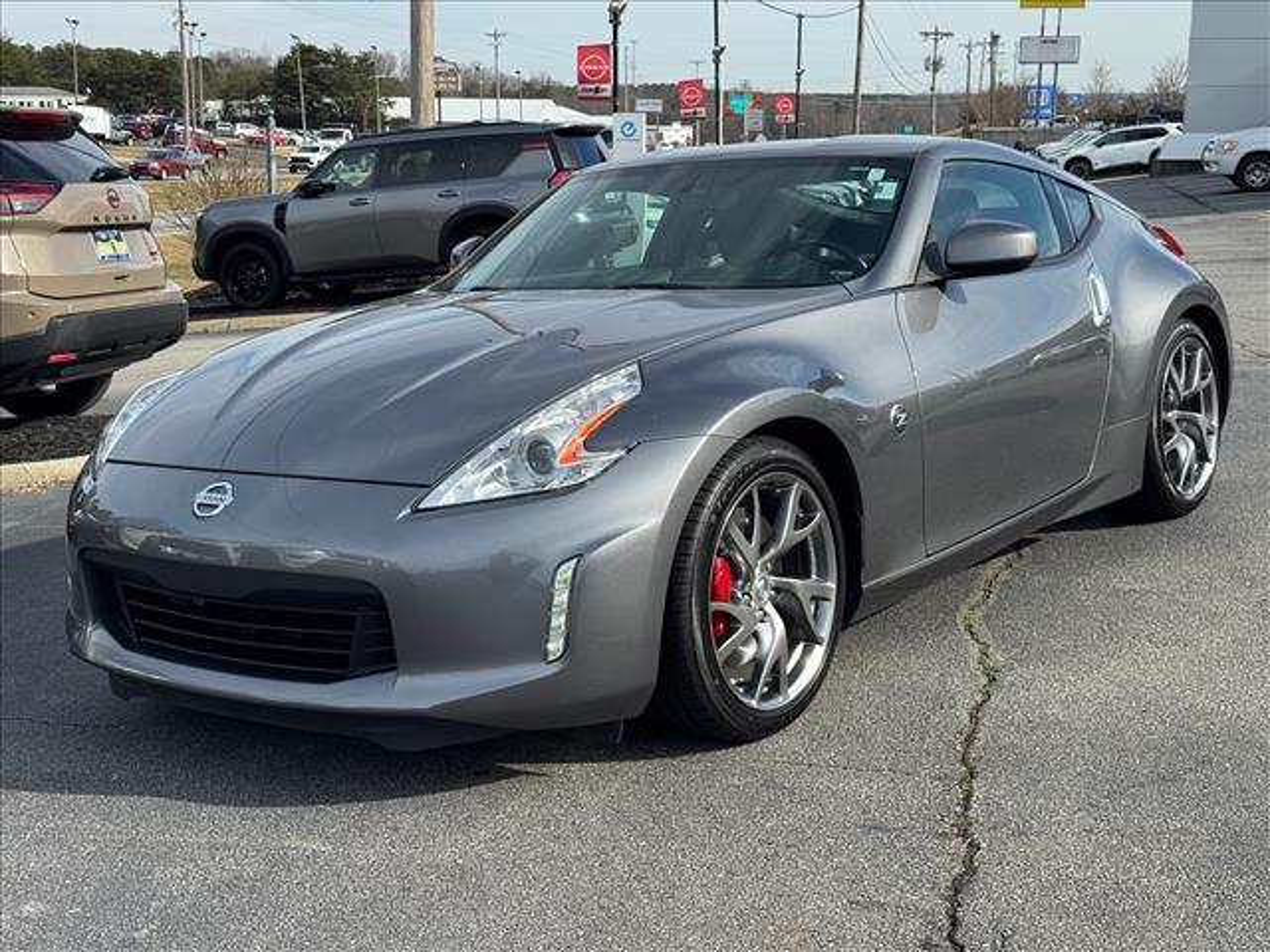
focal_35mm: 48
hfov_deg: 39.7
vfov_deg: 30.3
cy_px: 476
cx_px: 635
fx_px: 1761
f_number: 1.78
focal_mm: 6.76
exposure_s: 1/2717
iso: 64
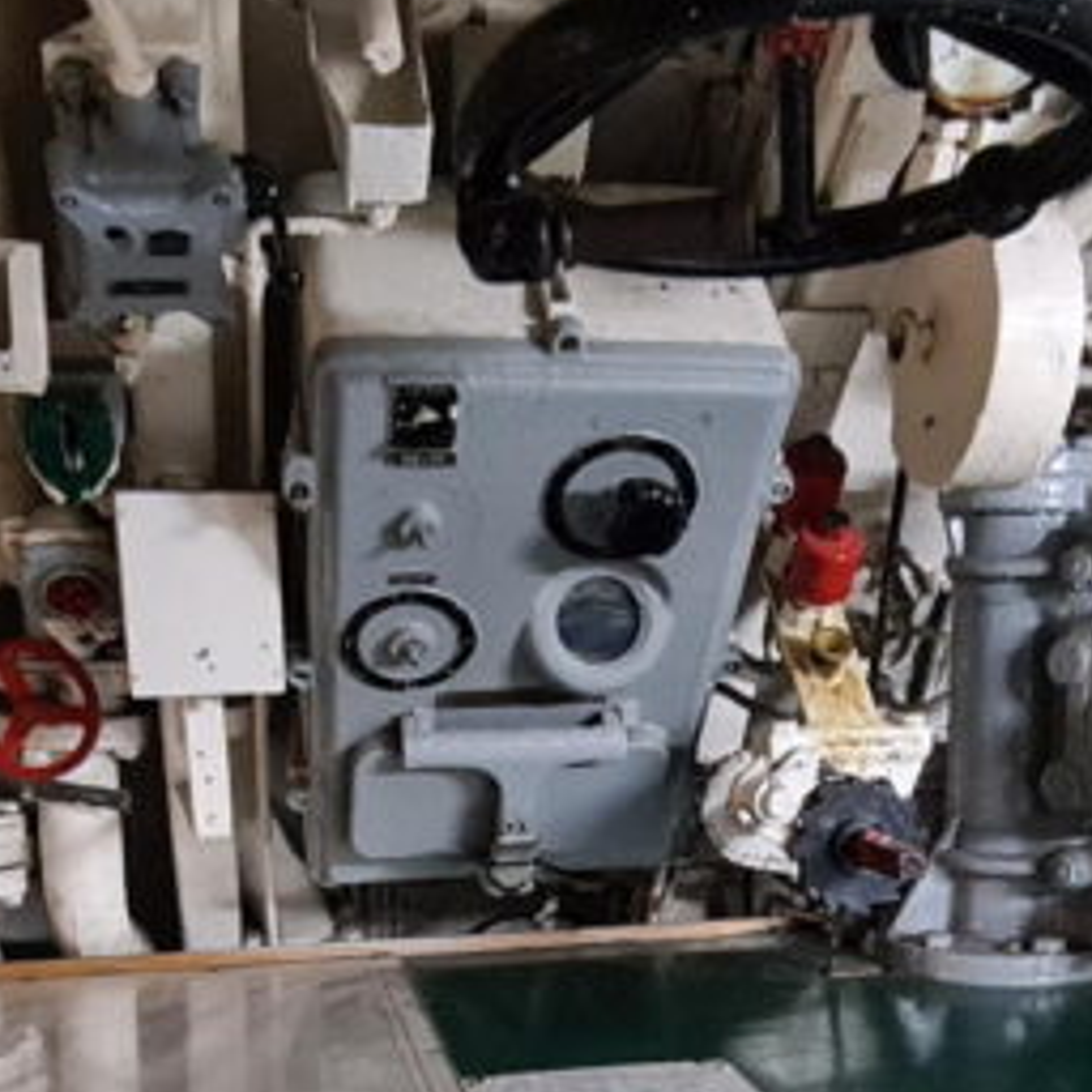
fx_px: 1642
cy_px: 1092
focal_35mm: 46
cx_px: 593
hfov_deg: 36.8
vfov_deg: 33.6
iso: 800
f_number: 2.2
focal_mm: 2.2
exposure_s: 1/25
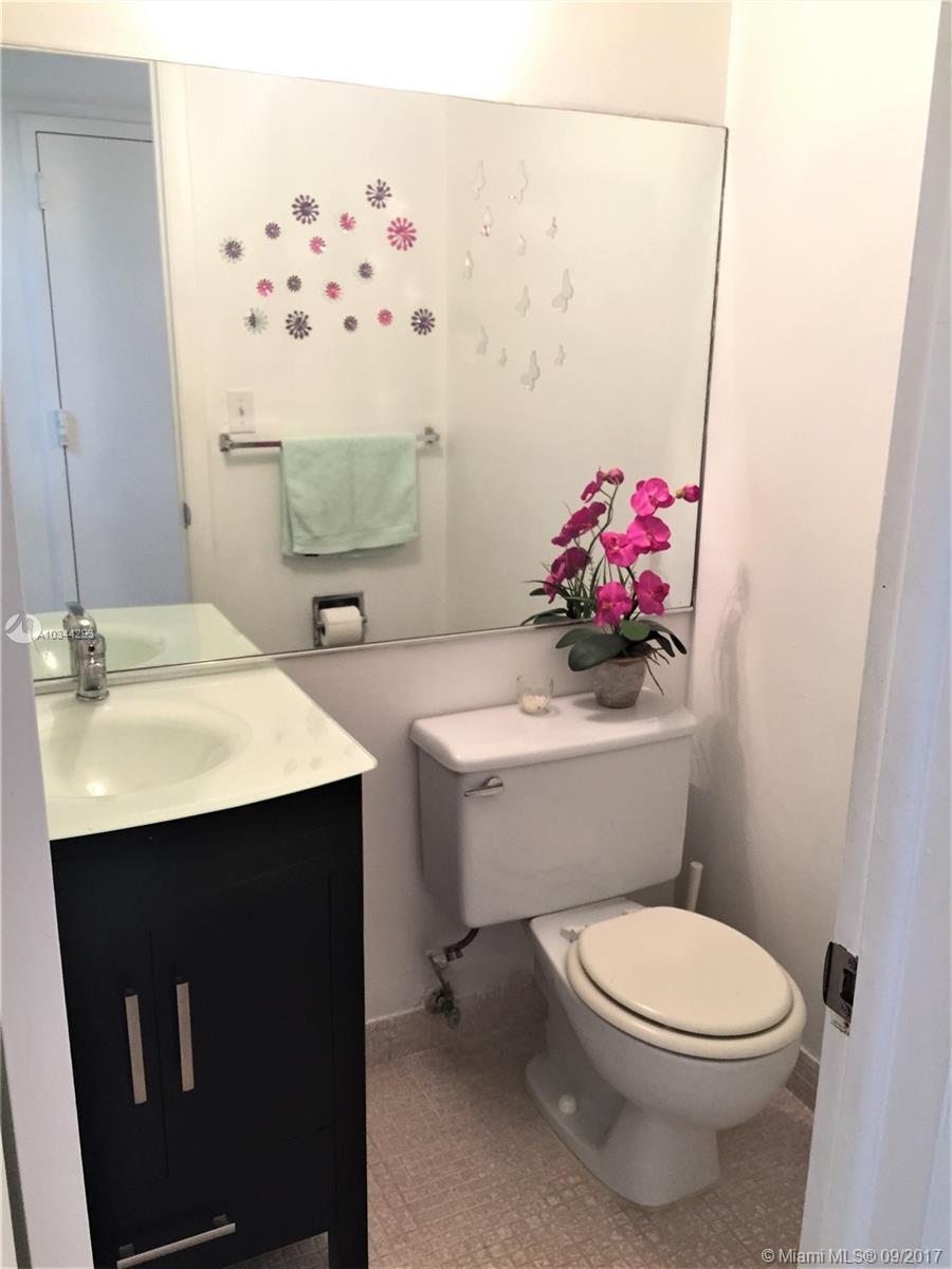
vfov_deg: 61.7
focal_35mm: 29
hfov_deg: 48.2
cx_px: 476
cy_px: 634
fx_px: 1063
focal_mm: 4.15
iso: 125
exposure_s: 1/30
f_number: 2.2
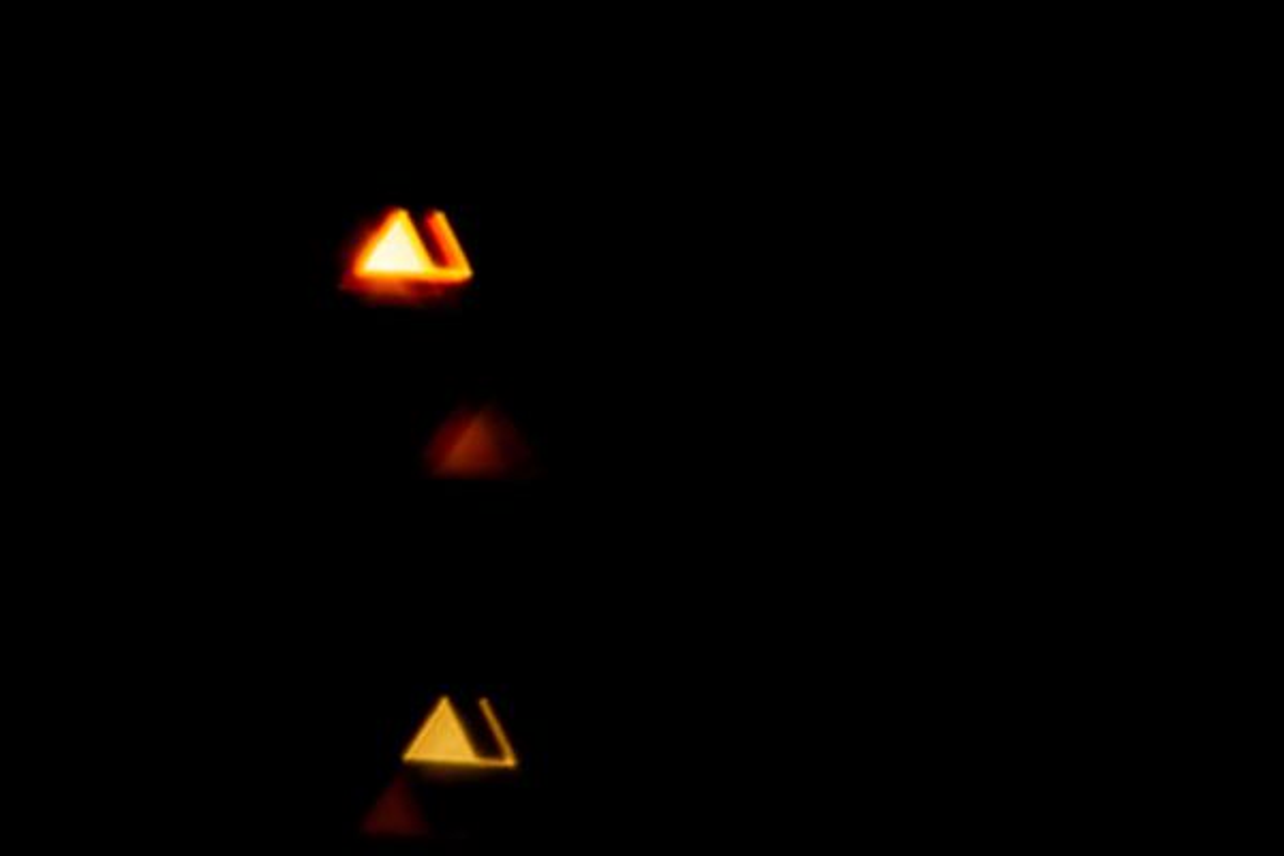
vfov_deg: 5.1
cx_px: 642
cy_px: 428
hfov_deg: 7.6
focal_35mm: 270
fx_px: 9629
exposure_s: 1/60
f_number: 5.6
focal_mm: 180
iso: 1600
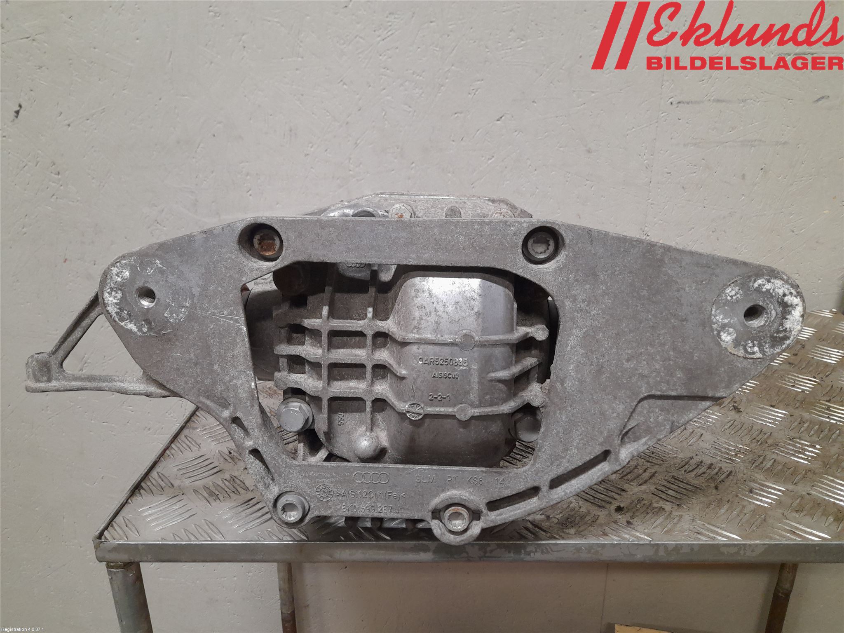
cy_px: 316
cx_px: 422
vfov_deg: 54.9
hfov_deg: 69.4
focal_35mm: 25
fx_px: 610
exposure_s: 1/50
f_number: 2
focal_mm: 4.6
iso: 250
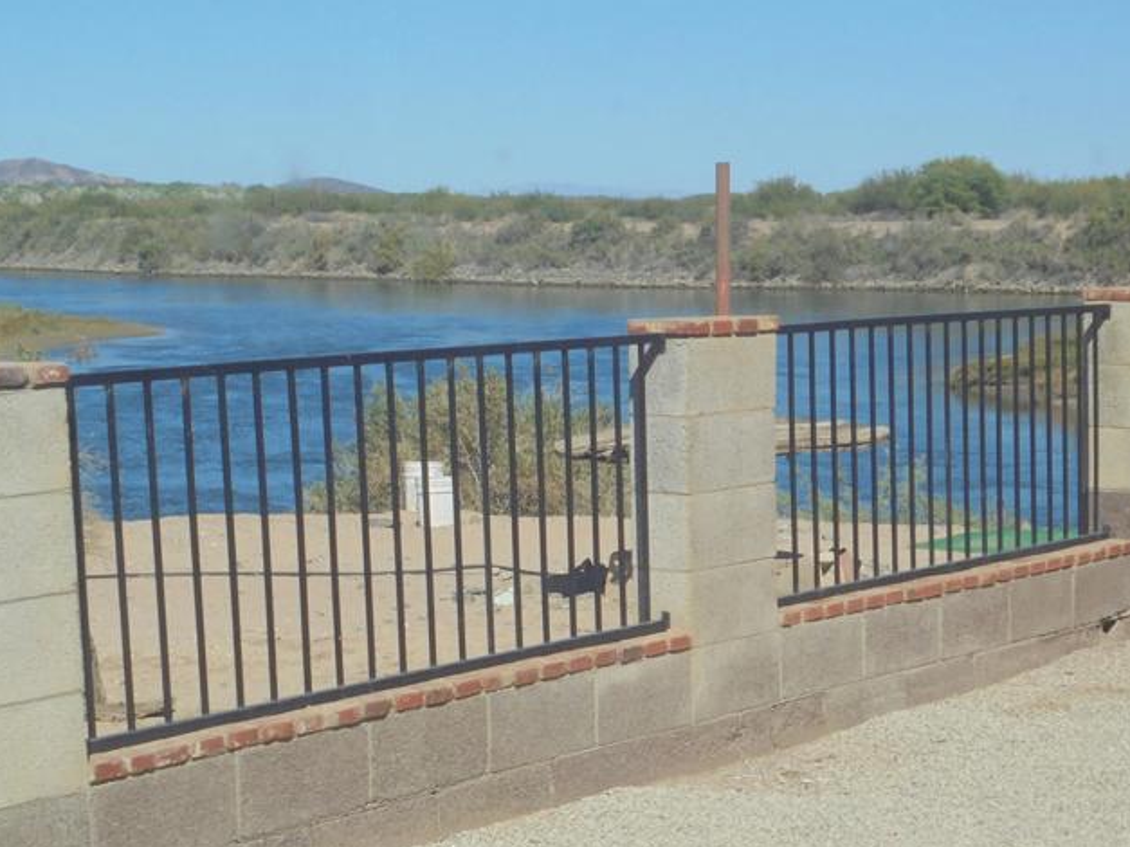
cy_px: 654
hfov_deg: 24.3
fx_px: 2611
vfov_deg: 18.3
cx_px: 743
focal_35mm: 80
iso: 100
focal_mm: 8.9
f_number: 4.8
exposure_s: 1/800
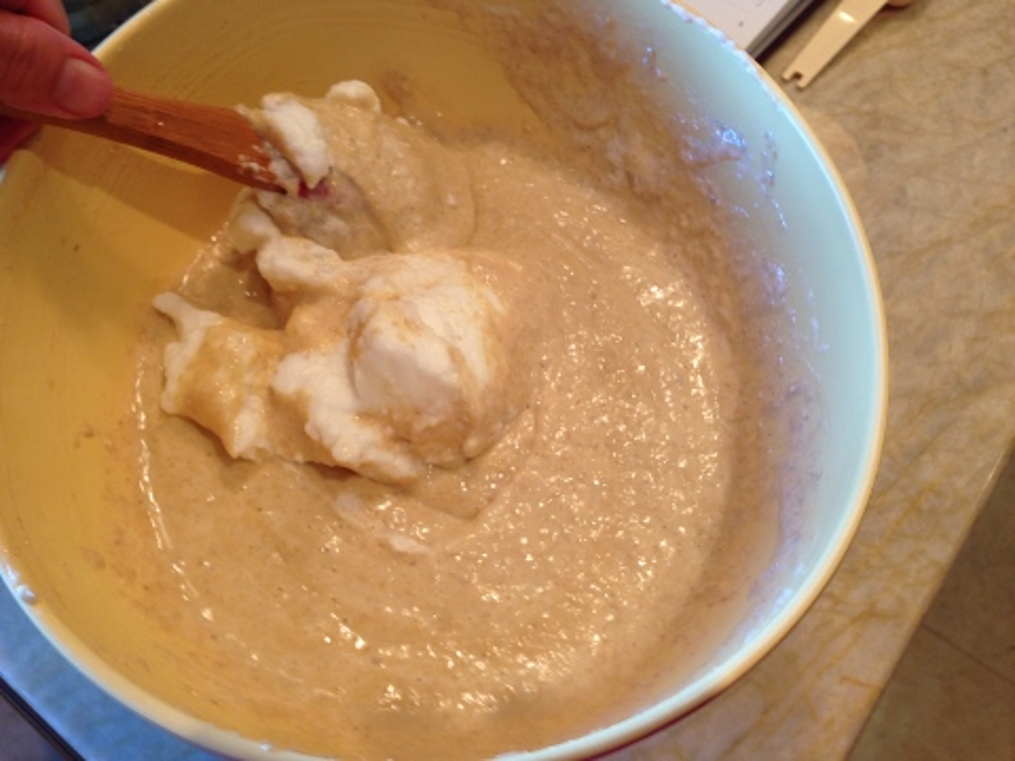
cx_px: 508
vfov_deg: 42.9
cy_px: 380
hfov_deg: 55.4
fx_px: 968
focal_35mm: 33
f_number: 2.4
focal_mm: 4.12
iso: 50
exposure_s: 1/24
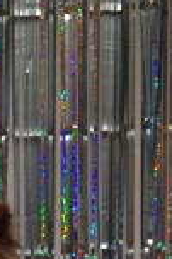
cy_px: 307
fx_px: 1207
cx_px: -44
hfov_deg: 8.1
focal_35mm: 168
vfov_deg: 12.0
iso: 400
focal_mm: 43
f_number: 4
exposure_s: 1/200
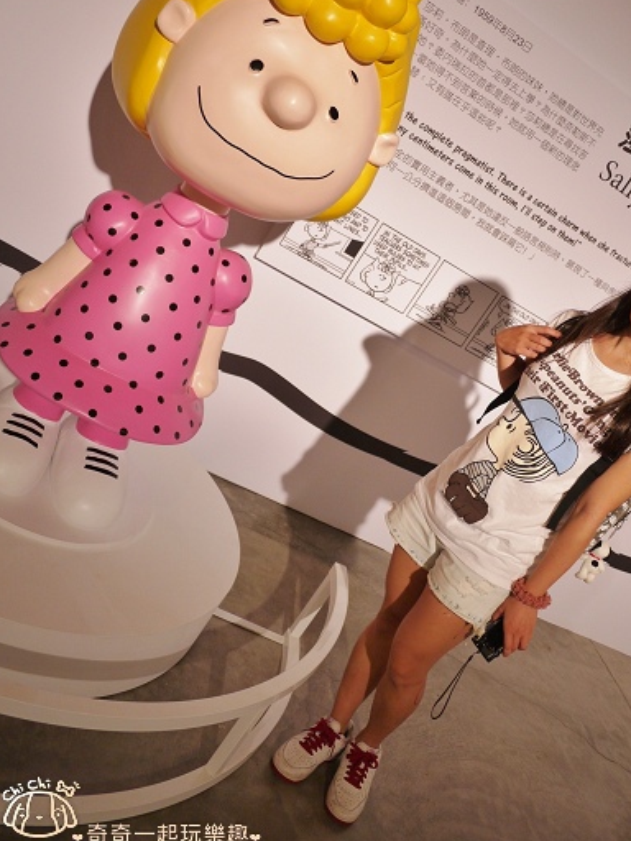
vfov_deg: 52.4
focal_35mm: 35
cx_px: 375
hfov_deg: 40.5
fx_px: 851
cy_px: 350
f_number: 2.5
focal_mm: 14
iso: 100
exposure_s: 1/200
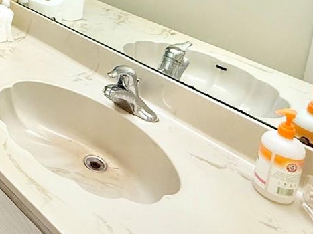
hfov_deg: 32.2
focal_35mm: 48
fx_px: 434
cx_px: -72
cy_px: -77
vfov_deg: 25.6
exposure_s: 1/120
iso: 250
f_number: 2.2
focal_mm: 2.22
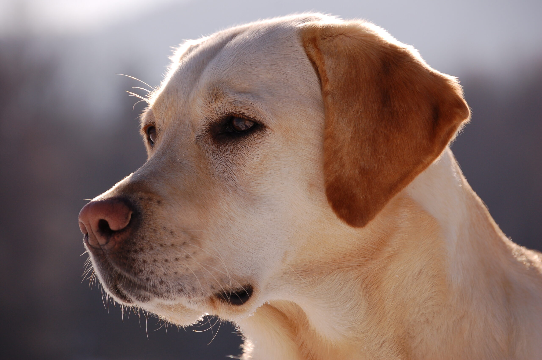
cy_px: 180
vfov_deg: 8.2
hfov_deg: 12.2
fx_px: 2527
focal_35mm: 168
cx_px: 271
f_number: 8
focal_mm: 112
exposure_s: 1/1000
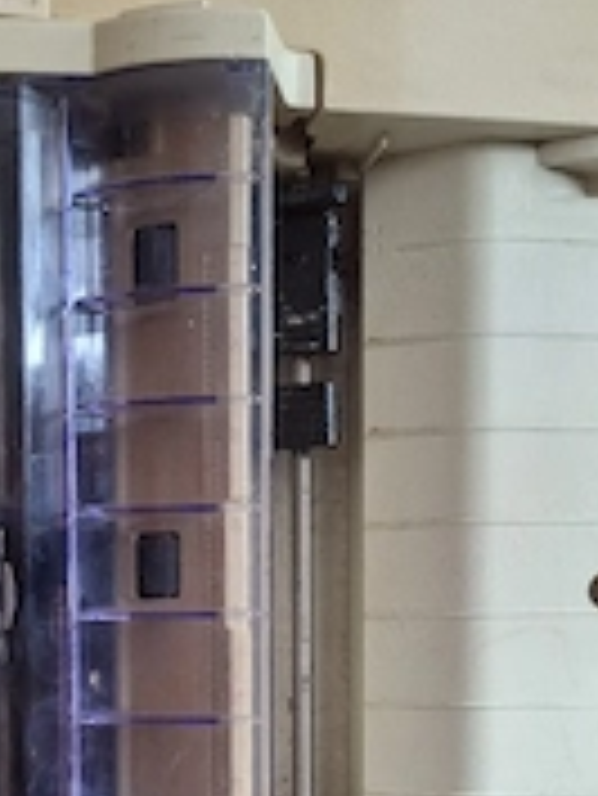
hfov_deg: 27.9
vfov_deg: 35.6
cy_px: 639
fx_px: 1196
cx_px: 207
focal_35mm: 52
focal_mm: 5.54
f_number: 1.8
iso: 320
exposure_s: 1/25
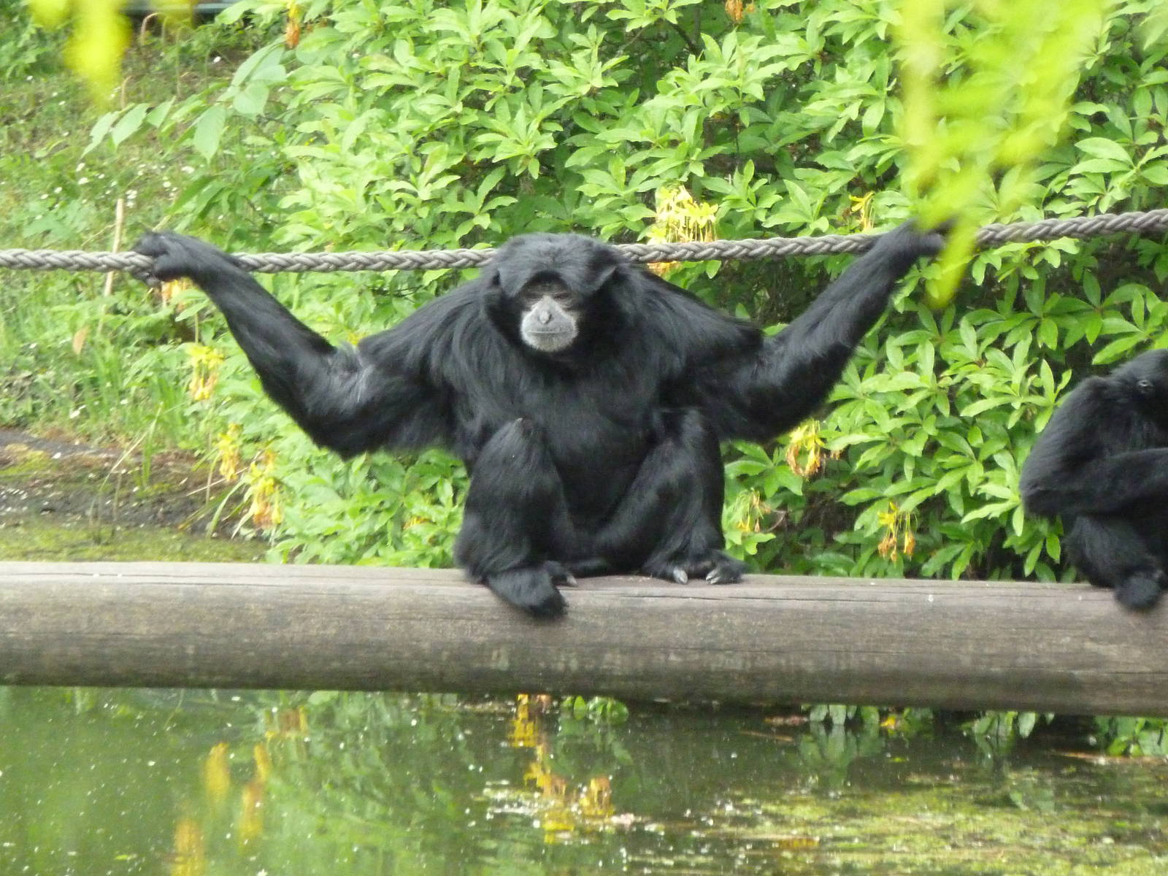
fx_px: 13463
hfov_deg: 5.0
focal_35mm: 399
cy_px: 438
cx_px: 584
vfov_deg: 3.7
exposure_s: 1/250
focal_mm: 49.2
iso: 800
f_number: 4.9
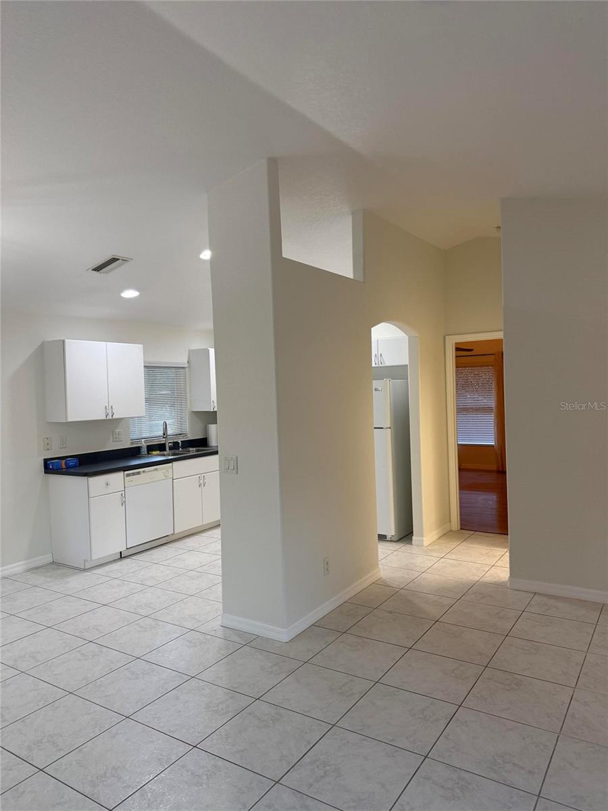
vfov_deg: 71.6
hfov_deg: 56.8
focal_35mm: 24
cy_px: 406
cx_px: 304
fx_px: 562
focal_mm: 6.76
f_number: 1.78
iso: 160
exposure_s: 1/120
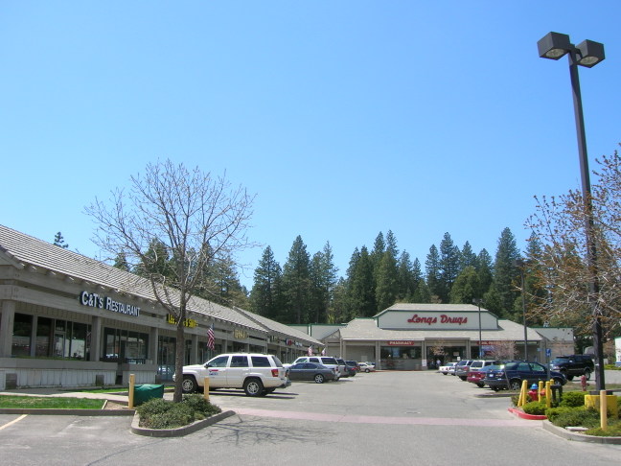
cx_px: 310
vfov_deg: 41.8
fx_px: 610
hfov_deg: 54.0
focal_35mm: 34
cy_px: 233
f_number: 4.9
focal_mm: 5.7
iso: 50
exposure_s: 1/290
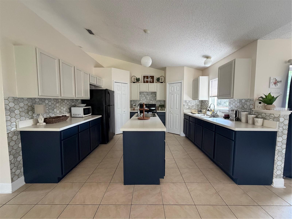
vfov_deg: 85.7
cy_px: 110
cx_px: 146
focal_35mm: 14
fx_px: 118
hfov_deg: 102.1
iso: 400
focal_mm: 2.22
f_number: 2.2
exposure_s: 1/60
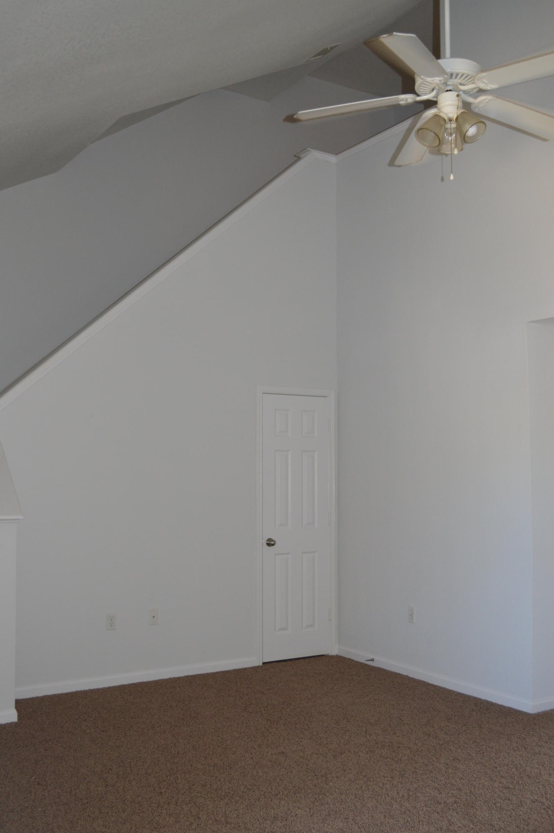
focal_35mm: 36
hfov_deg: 36.8
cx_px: 277
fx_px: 833
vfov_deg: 53.2
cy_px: 416
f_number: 4
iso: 720
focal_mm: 24
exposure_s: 1/60
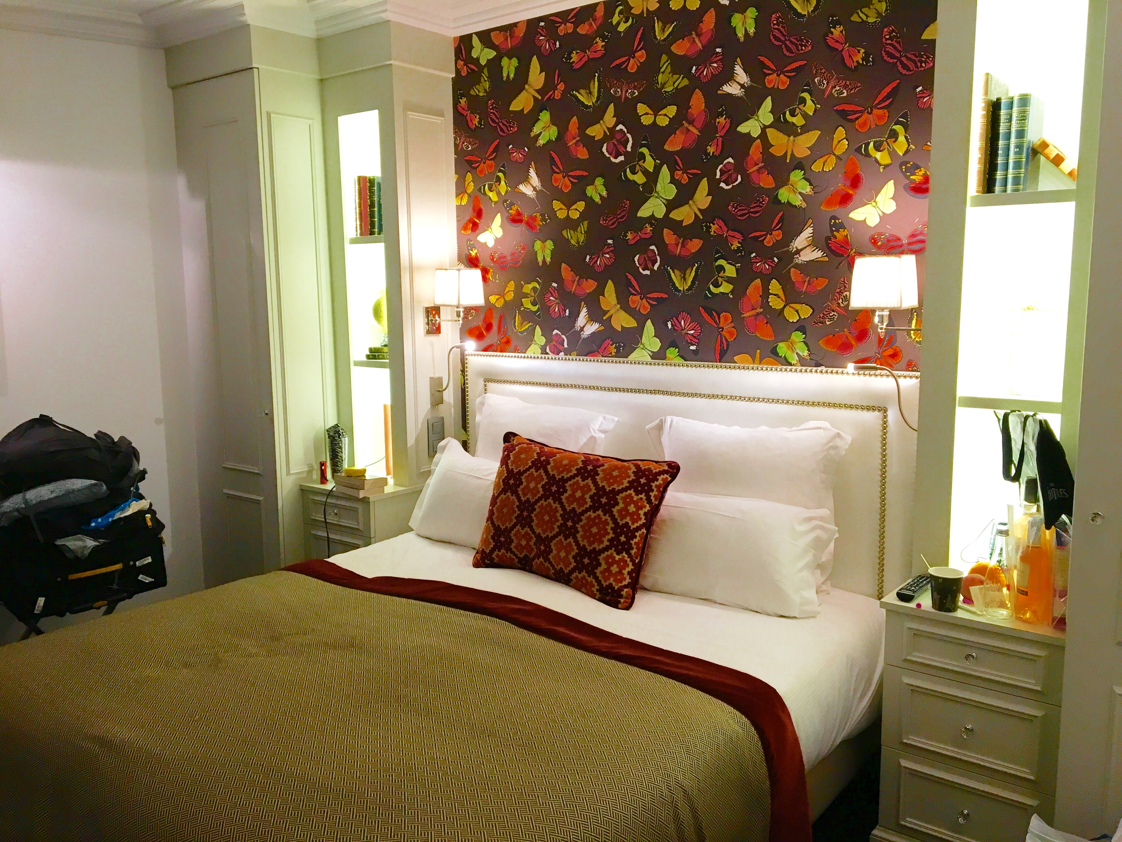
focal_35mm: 29
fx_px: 940
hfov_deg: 61.7
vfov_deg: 48.2
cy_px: 421
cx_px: 561
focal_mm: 4.15
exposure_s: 1/33
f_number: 2.2
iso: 100
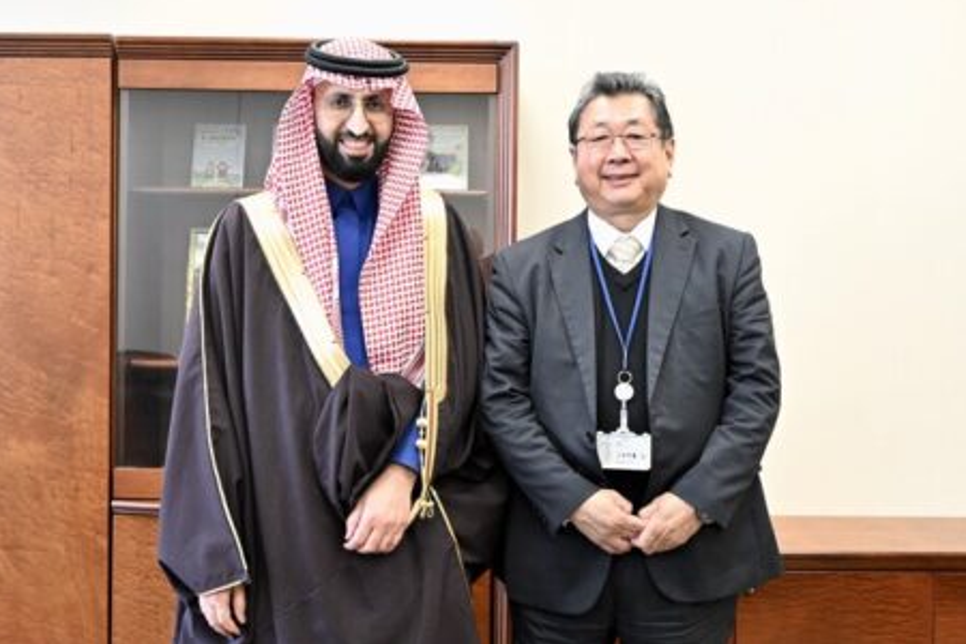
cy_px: 316
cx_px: 475
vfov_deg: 35.9
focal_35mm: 37
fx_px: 993
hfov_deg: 51.9
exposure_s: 1/160
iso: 1600
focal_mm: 24
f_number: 2.8
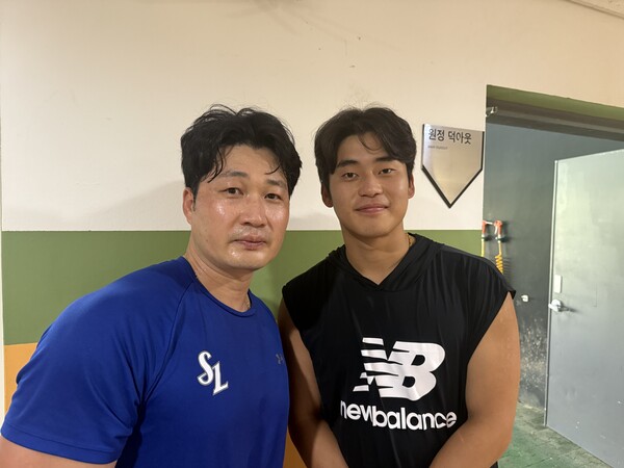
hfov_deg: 71.6
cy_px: 234
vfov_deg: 56.8
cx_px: 312
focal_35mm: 24
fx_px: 433
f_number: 1.78
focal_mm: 6.76
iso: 800
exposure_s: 1/60
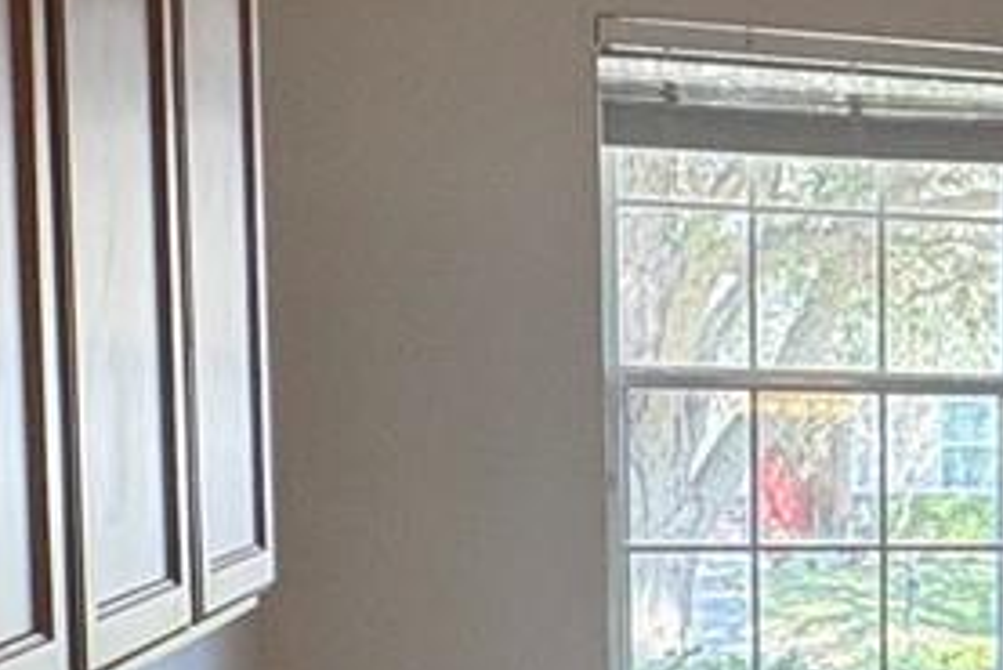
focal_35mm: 84
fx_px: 2341
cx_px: 1615
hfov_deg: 19.9
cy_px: 627
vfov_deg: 16.0
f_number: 2.2
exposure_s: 1/120
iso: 200
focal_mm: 2.22
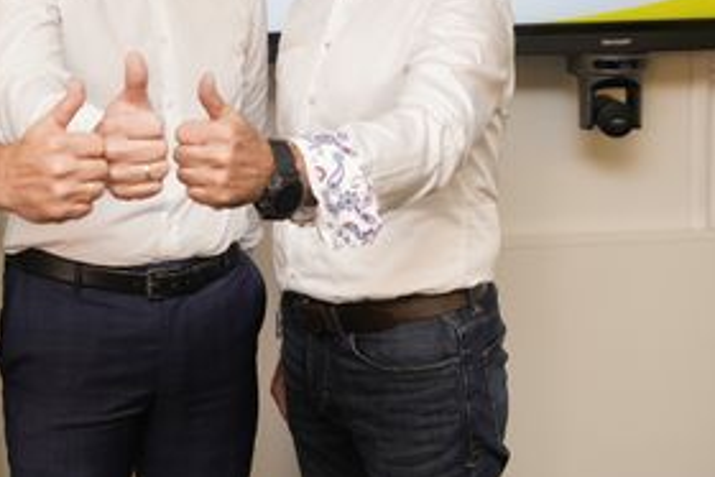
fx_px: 1272
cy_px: 50
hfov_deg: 30.9
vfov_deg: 20.8
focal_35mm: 64
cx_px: 189
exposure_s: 1/80
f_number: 4.5
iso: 500
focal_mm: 35
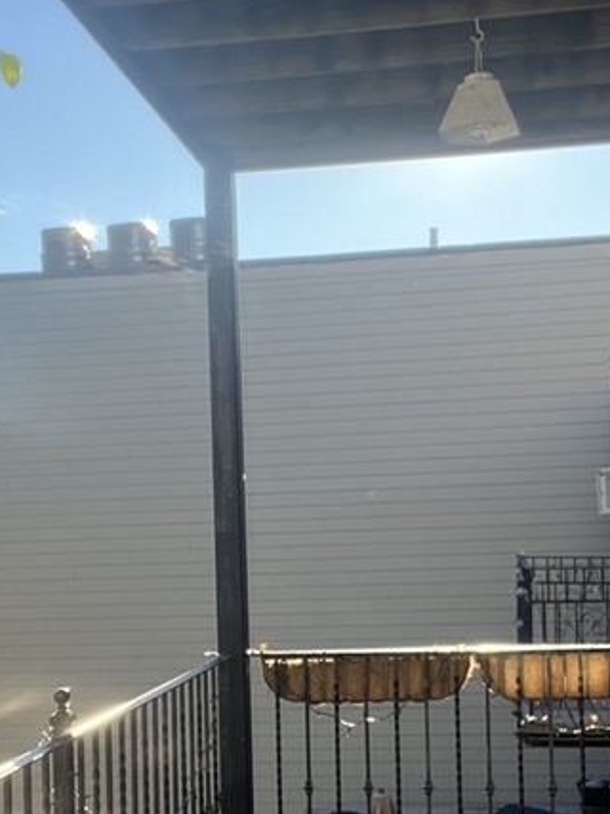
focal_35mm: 54
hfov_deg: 27.0
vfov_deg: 35.3
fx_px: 1269
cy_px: 524
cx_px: 311
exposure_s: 1/252
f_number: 2.2
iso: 32
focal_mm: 2.71
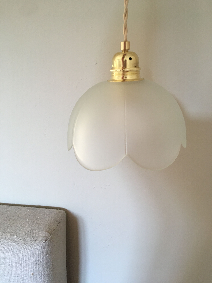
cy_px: 142
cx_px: 106
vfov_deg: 61.7
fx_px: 237
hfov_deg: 48.2
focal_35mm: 29
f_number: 2.2
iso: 64
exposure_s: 1/33
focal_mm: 4.15
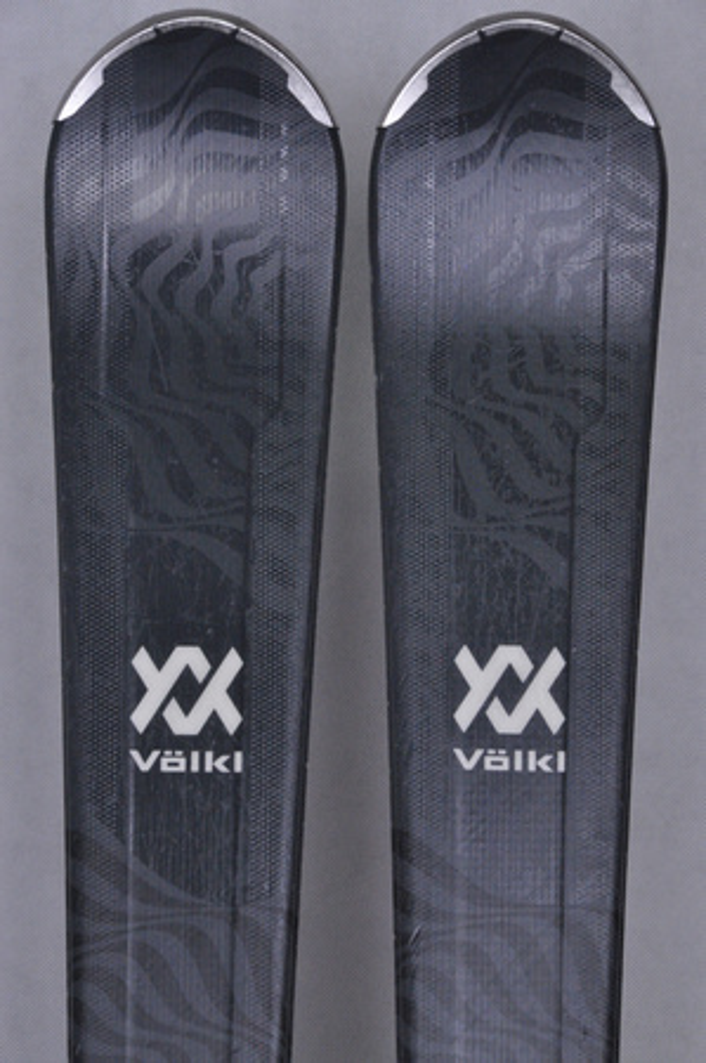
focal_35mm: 158
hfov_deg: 8.7
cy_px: 532
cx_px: 353
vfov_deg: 13.1
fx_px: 4643
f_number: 11
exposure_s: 1/125
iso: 3200
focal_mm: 105
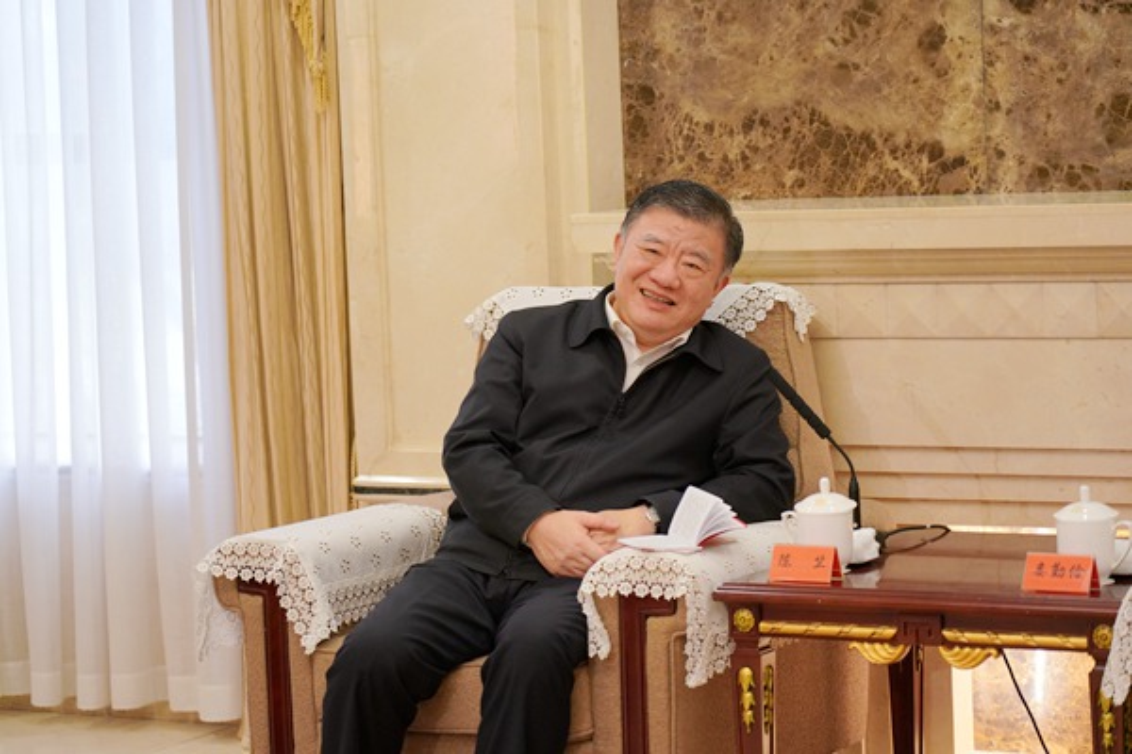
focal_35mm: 105
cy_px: 377
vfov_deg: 13.0
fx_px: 3301
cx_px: 566
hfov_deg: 19.5
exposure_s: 1/160
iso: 2500
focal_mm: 105
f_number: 4
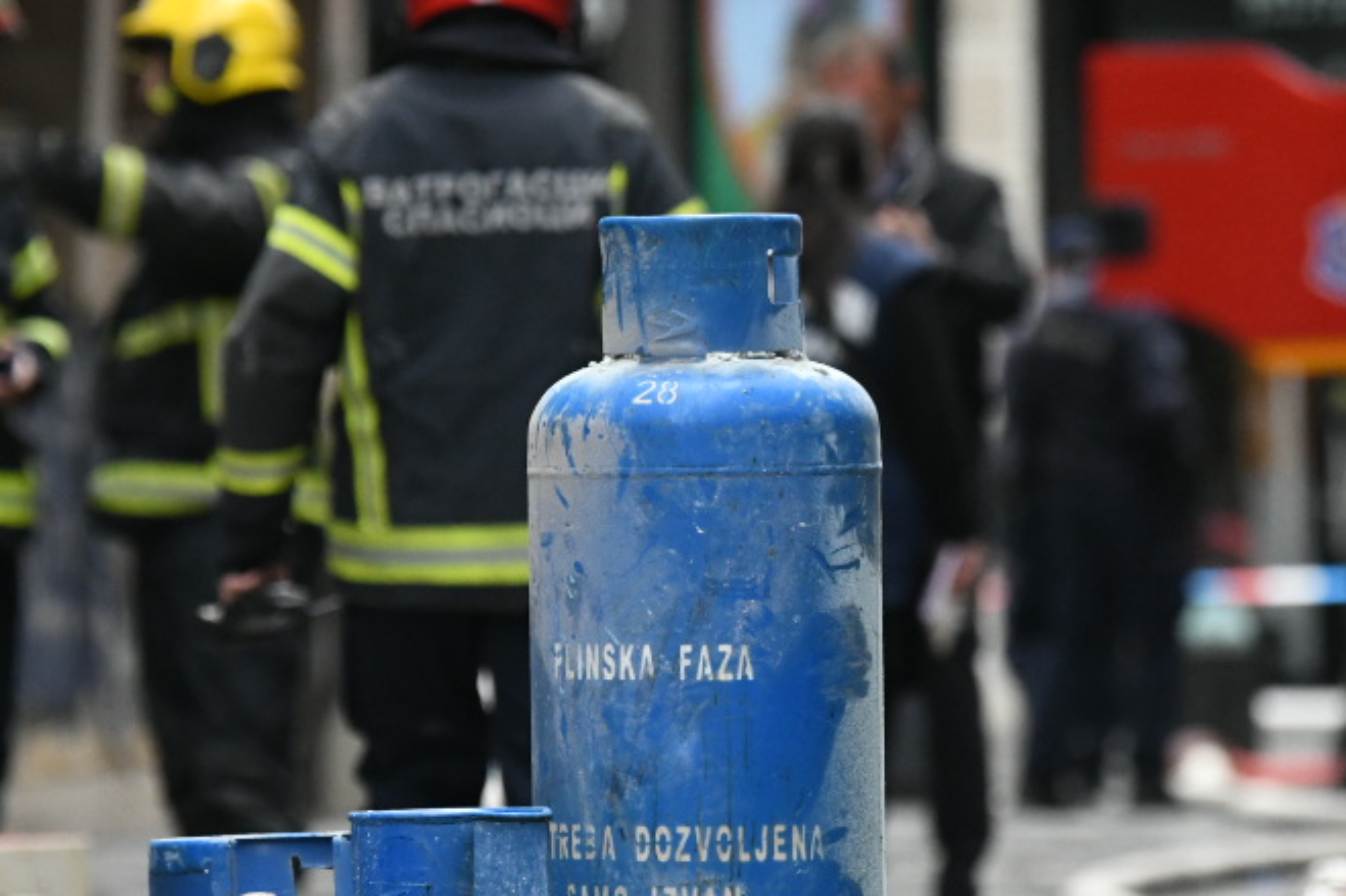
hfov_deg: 5.6
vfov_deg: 3.7
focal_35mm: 369
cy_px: 463
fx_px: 13792
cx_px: 764
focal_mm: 150
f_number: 2.8
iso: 2500
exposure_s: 1/6400
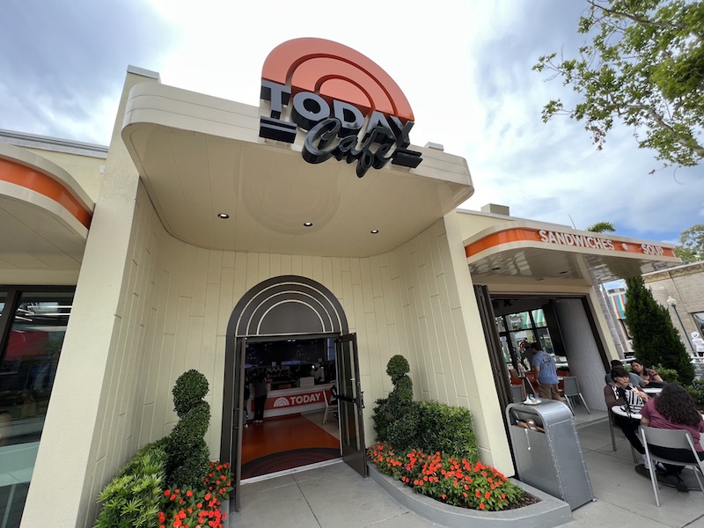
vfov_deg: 89.9
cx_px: 352
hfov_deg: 106.2
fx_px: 264
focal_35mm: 13
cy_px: 264
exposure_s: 1/467
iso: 32
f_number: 1.8
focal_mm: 1.57
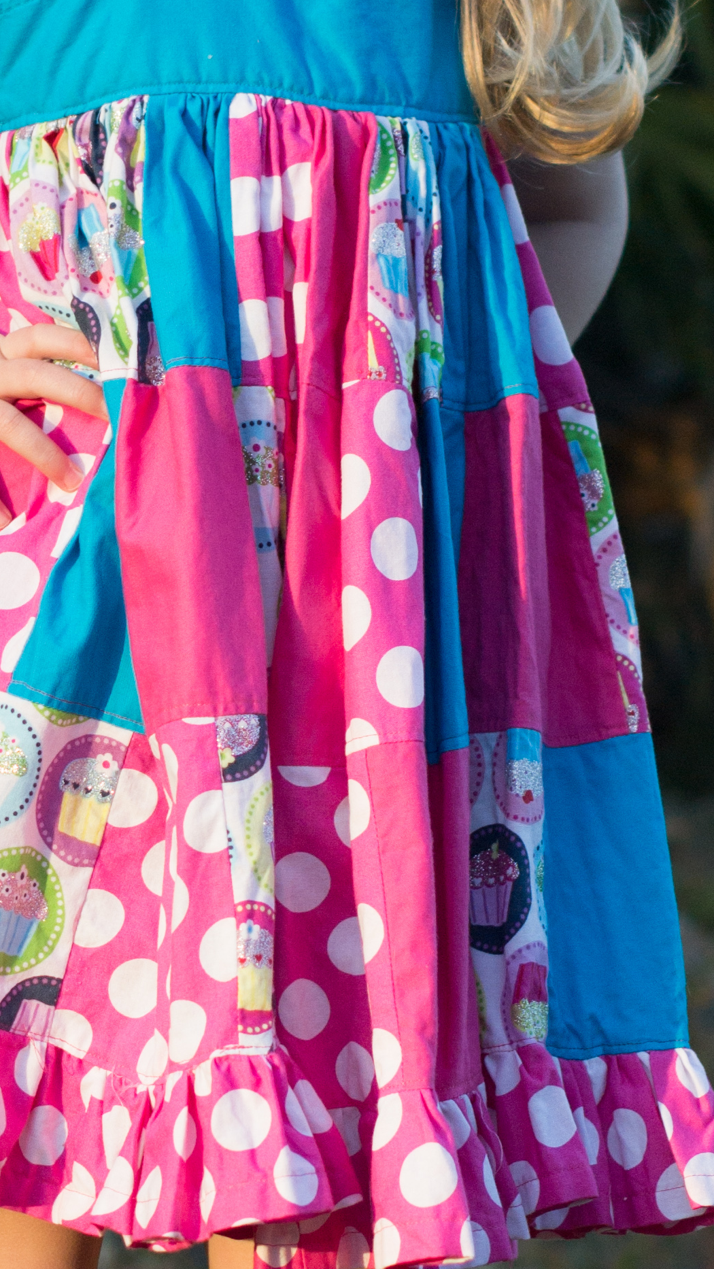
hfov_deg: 6.3
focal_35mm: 194
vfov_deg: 11.1
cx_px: 295
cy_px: 536
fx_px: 6528
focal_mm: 50
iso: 360
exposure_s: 1/320
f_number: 2.5
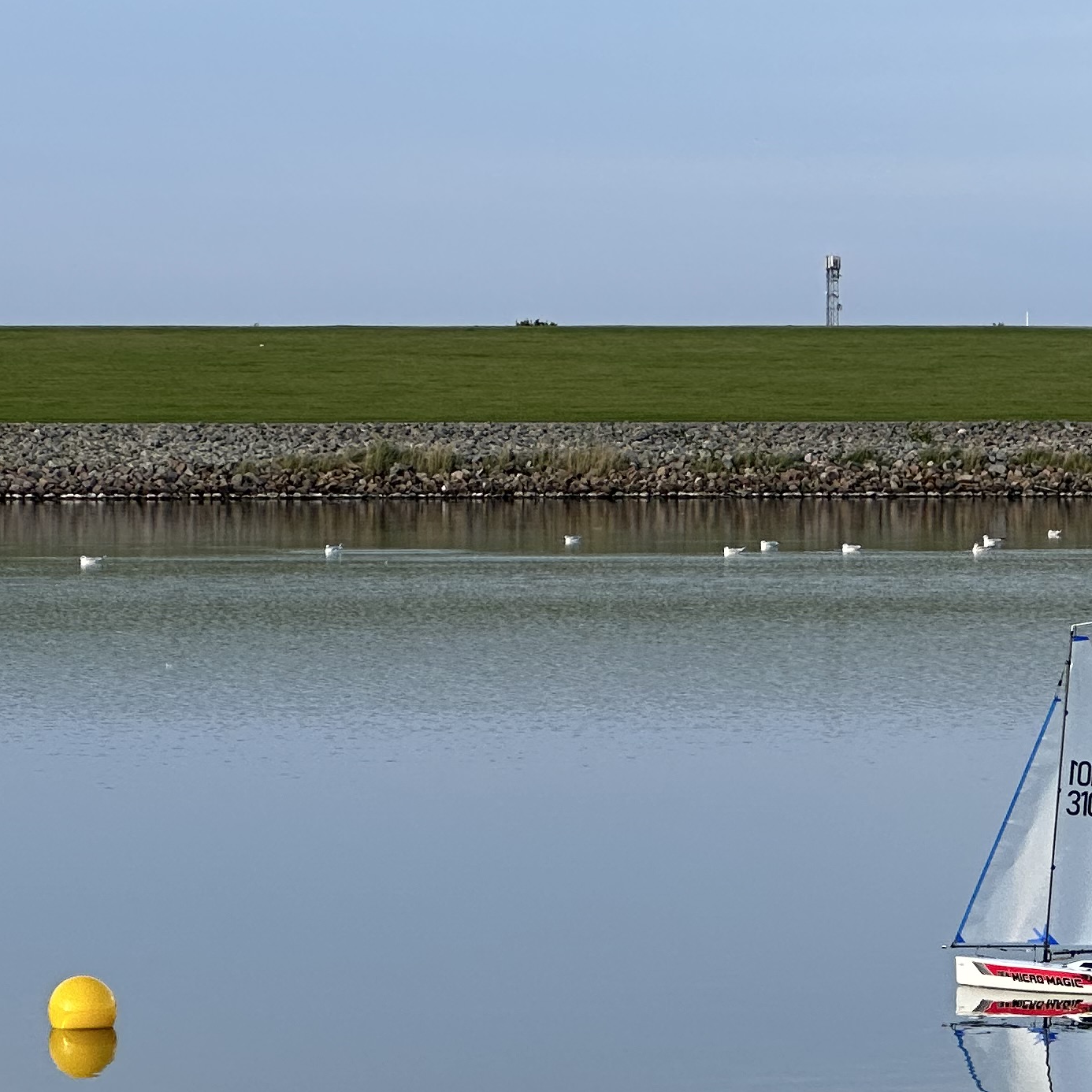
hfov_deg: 8.8
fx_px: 7067
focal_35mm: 198
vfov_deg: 8.8
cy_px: 976
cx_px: 880
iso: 32
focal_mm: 9
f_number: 2.8
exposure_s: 1/189
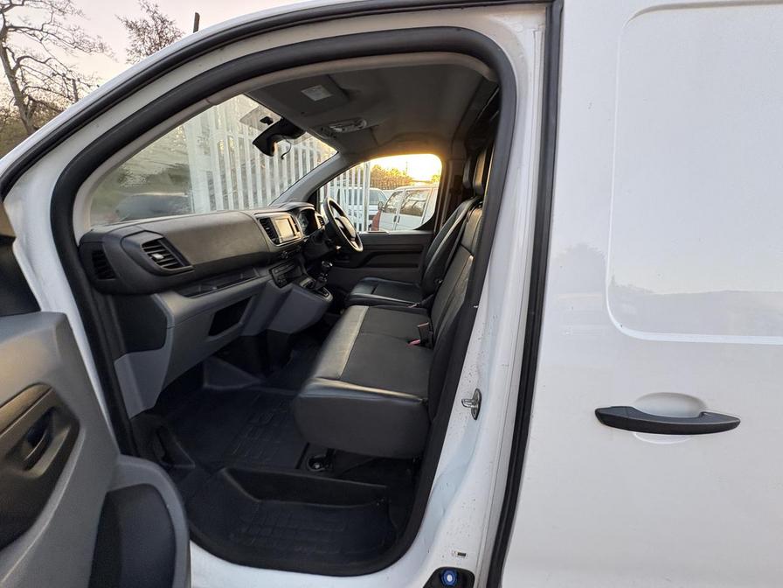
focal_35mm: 14
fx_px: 317
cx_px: 392
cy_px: 294
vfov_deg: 85.7
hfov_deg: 102.1
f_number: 2.2
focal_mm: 2.22
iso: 160
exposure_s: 1/99
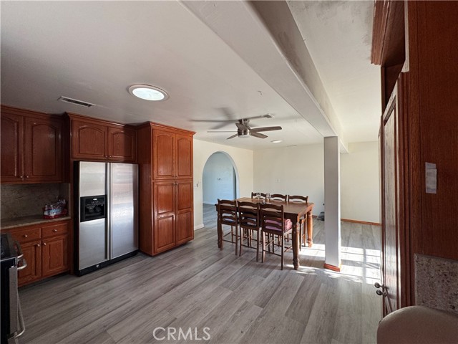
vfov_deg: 85.7
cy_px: 172
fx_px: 185
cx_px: 229
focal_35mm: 14
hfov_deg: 102.1
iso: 100
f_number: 2.2
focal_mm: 2.22
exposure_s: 1/99
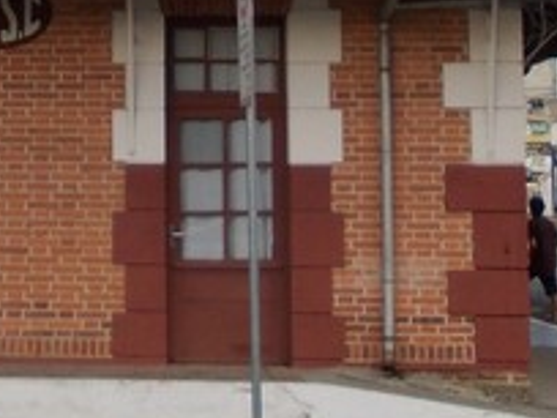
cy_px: 5
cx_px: -44
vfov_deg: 13.9
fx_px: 1690
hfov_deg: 18.1
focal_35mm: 105
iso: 80
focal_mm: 4
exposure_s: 1/250
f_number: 2.7
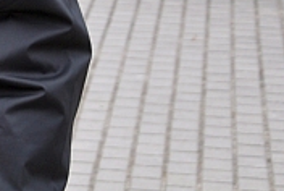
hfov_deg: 5.7
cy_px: -251
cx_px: -415
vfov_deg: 3.9
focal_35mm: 345
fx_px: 2723
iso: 200
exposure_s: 1/20
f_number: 4.8
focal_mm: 45
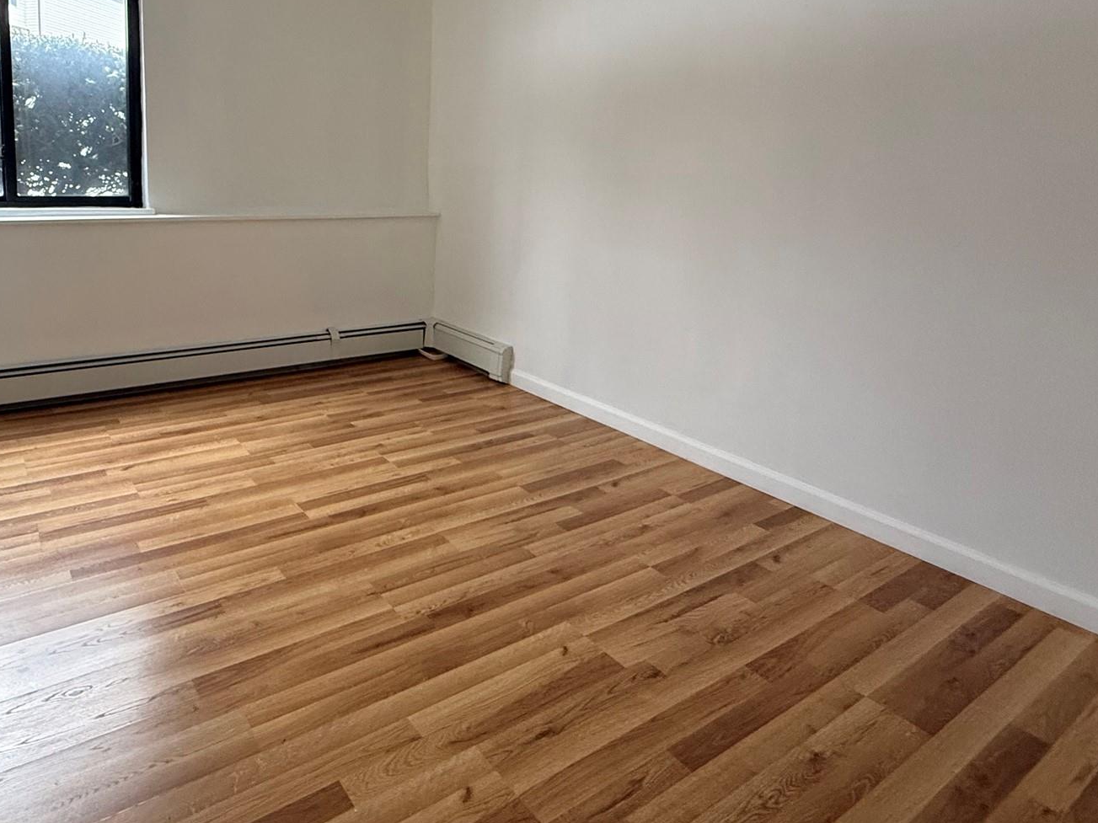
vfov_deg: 59.4
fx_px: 698
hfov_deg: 74.7
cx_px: 395
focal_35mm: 22
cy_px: 260
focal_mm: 2.22
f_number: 2.2
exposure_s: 1/60
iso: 500
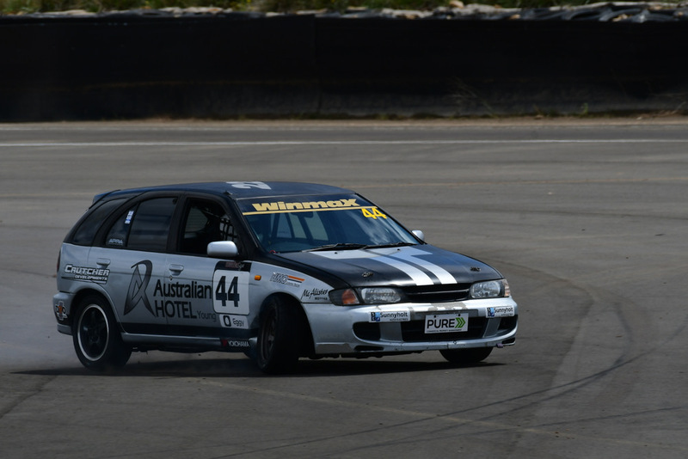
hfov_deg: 2.7
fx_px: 14338
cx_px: 344
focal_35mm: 750
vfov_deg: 1.8
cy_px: 230
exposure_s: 1/640
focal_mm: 500
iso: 200
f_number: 10
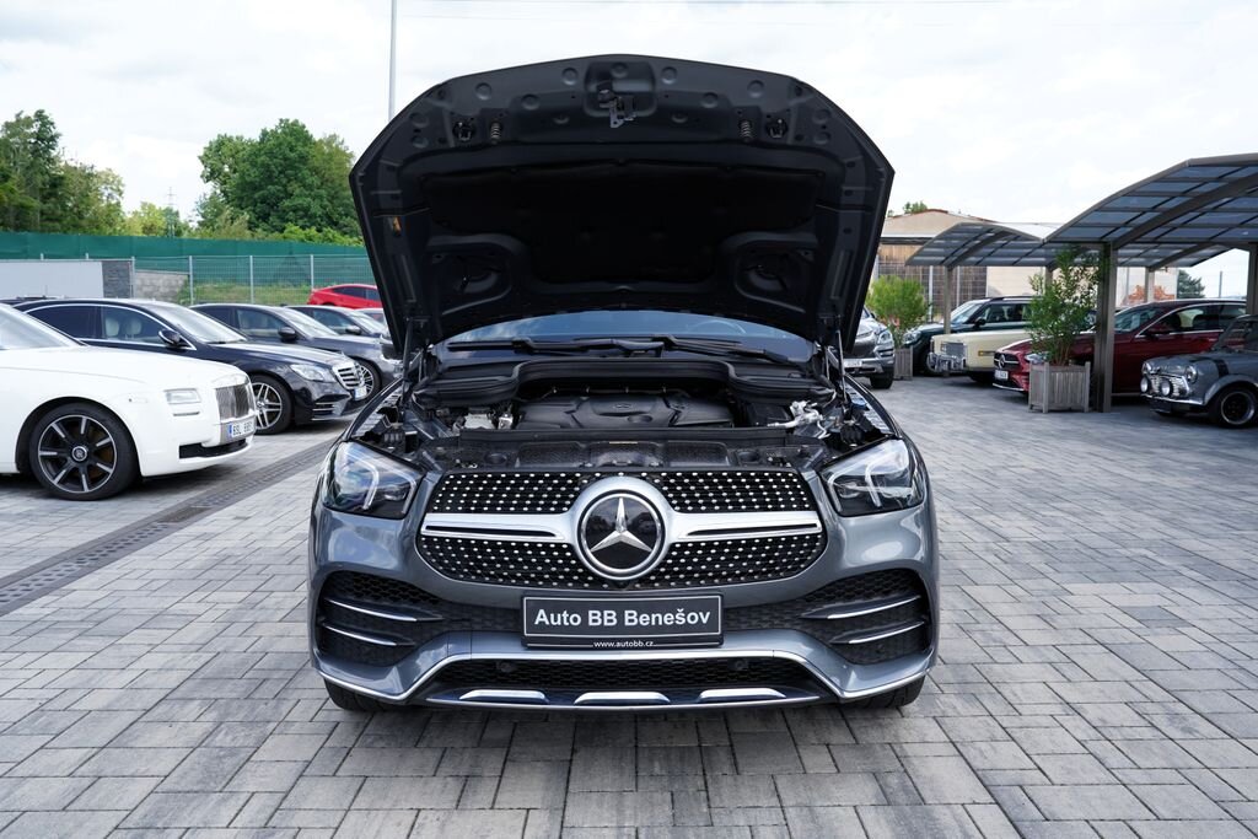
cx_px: 629
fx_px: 979
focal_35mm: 28
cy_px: 420
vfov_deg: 46.4
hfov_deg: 65.5
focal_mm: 28
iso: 100
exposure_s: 1/160
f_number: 6.3
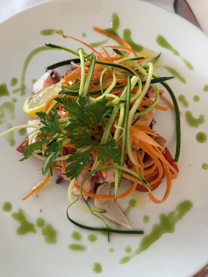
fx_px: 385
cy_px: 138
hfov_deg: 30.3
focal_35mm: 48
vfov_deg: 39.7
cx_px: 104
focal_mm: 6.76
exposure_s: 1/50
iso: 125
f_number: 1.78
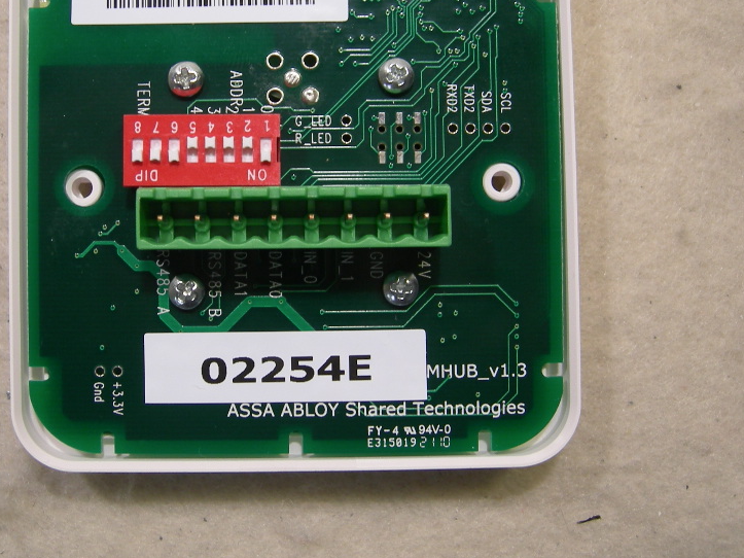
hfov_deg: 37.3
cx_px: 277
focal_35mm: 51
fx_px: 1096
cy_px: 194
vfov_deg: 28.4
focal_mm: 7.5
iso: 64
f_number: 2.7
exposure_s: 1/51.7
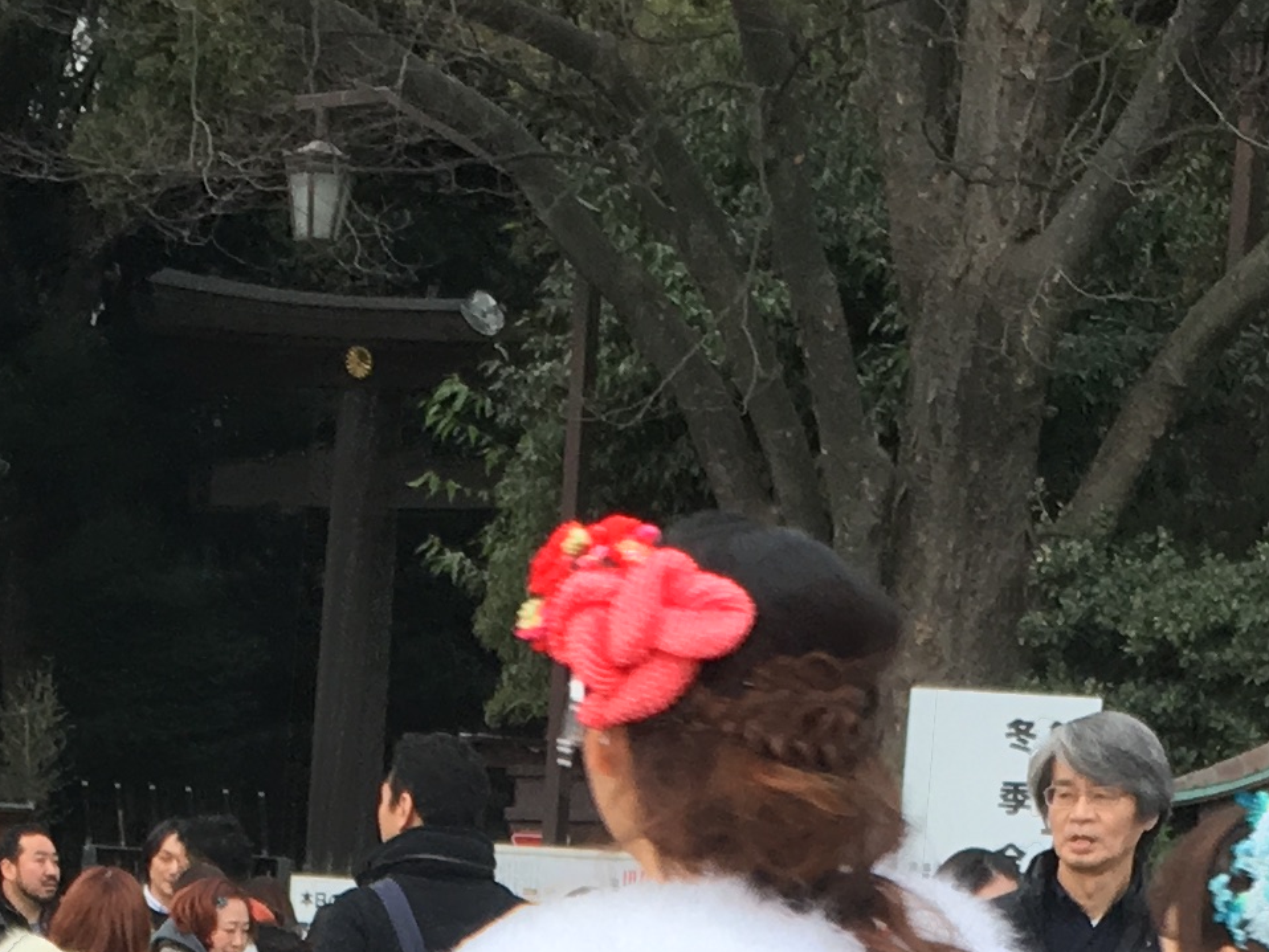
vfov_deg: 11.2
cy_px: 1764
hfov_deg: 16.1
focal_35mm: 122
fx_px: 4474
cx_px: 556
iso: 25
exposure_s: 1/120
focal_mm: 4.15
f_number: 2.2
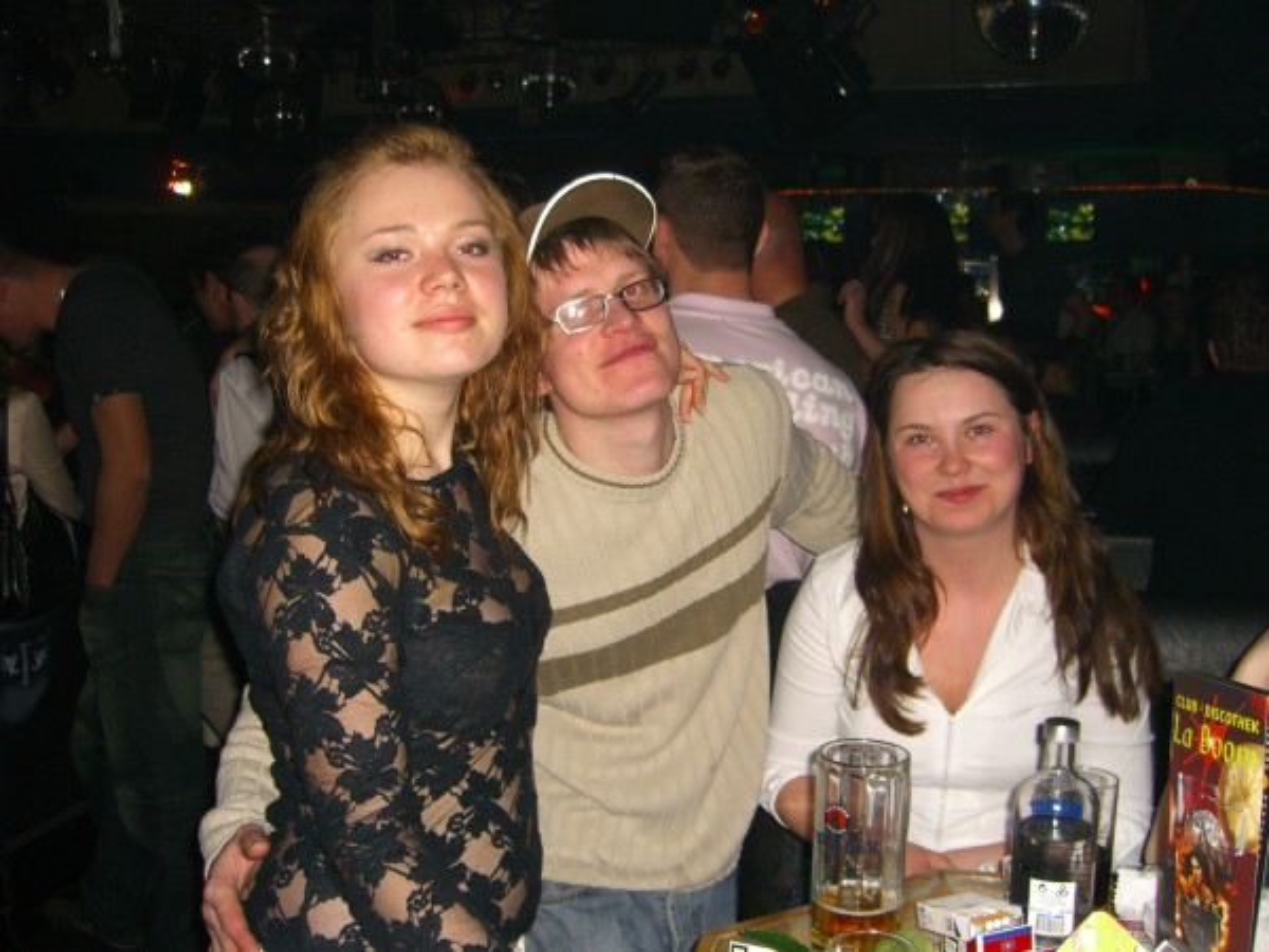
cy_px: 476
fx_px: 1393
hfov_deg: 49.0
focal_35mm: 38
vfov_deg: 37.7
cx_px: 634
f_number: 2.8
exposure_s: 1/60
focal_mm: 7.9
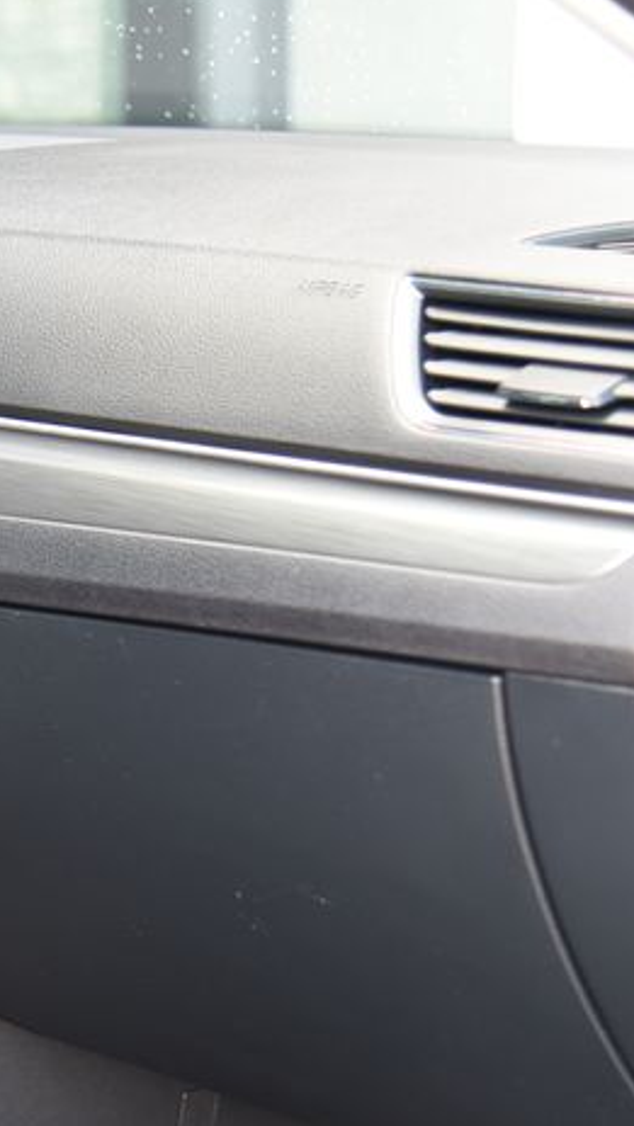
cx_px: -214
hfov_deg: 10.6
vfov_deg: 19.3
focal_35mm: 111
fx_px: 3317
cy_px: 621
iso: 500
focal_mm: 48
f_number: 4
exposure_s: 1/50
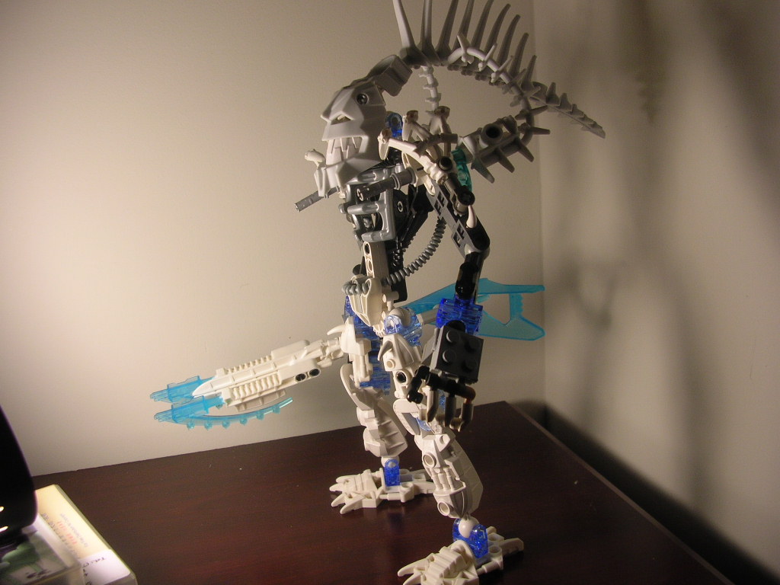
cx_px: 390
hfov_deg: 52.6
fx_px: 789
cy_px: 292
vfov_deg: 40.7
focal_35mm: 35
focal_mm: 5.8
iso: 50
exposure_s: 1/77.8
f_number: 2.8
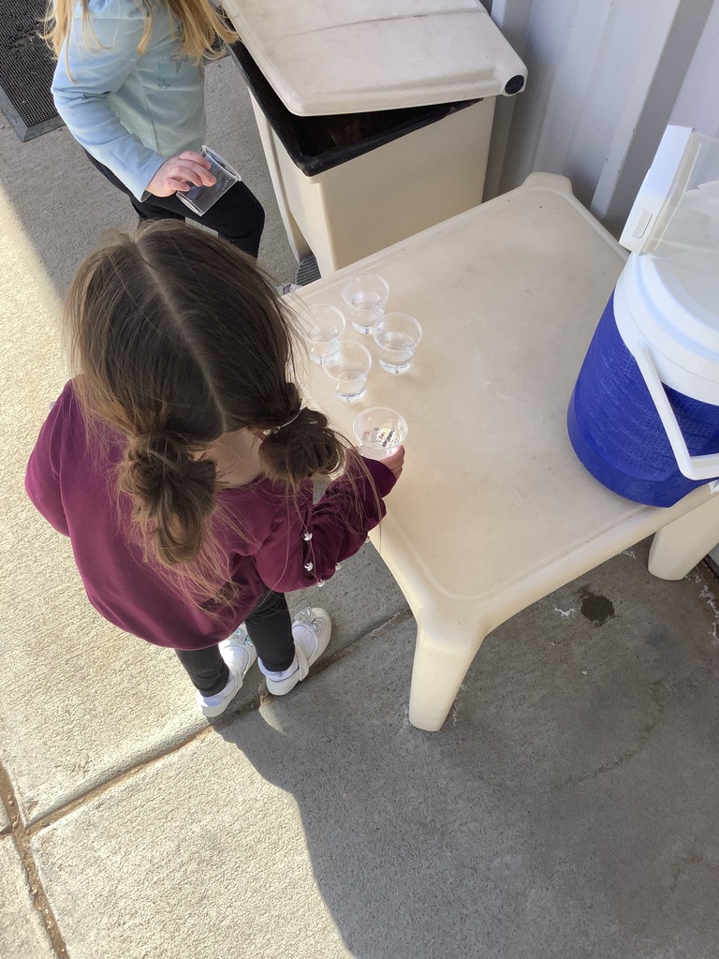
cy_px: 480
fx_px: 859
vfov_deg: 58.4
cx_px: 360
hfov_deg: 45.4
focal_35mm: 31
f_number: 2.4
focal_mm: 3.3
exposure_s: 1/595
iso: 25
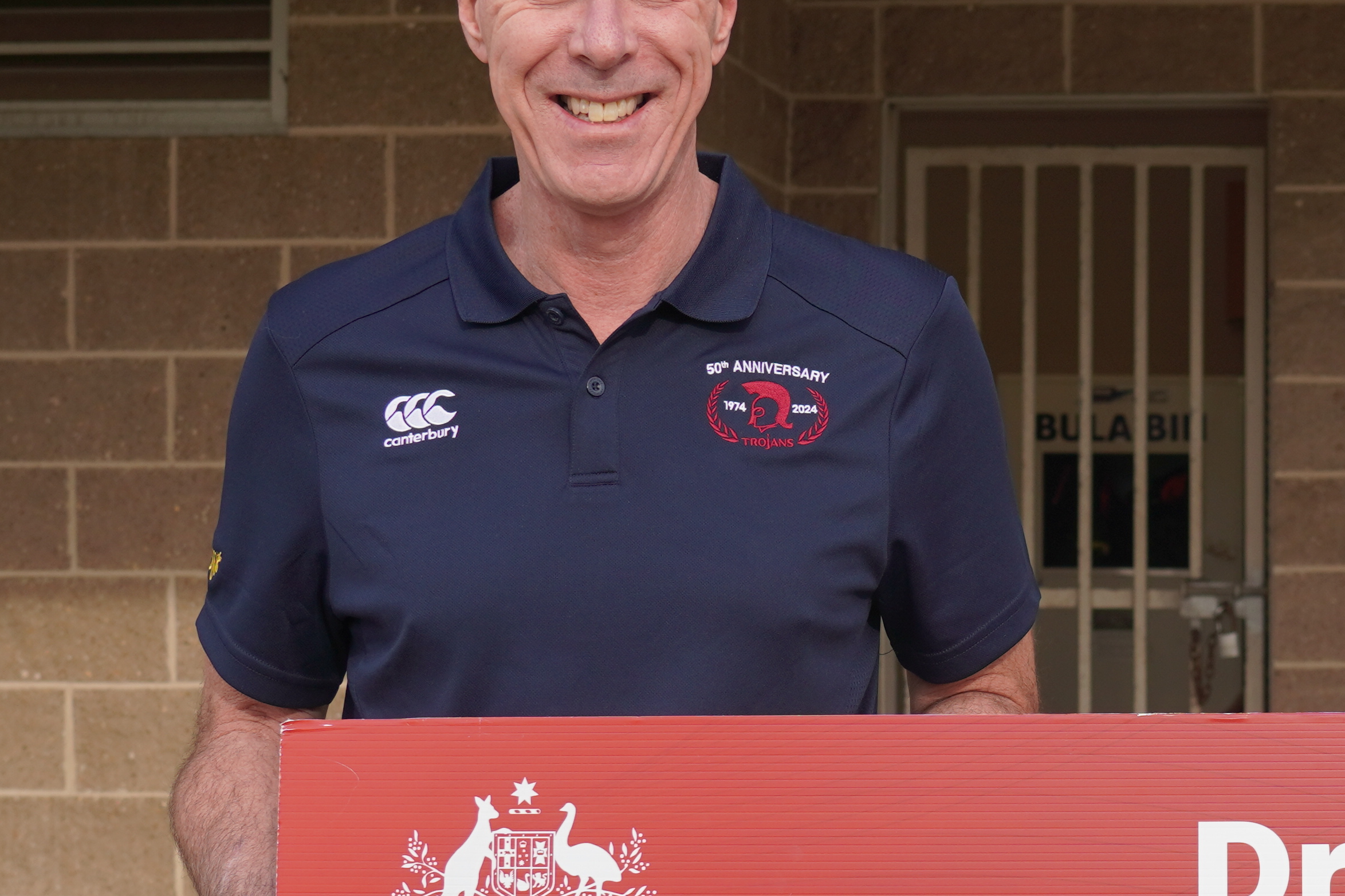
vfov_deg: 14.8
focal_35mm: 92
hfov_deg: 21.1
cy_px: 572
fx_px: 3437
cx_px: 1450
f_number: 4.5
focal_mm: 24
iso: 100
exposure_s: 1/320
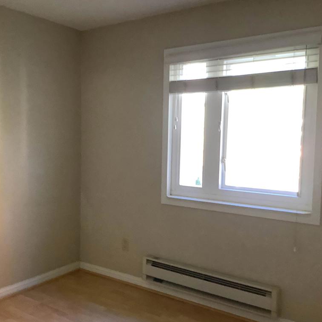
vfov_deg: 44.9
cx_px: 136
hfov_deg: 44.8
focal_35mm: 37
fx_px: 389
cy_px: 162
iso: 160
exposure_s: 1/50
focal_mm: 3.3
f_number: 2.4
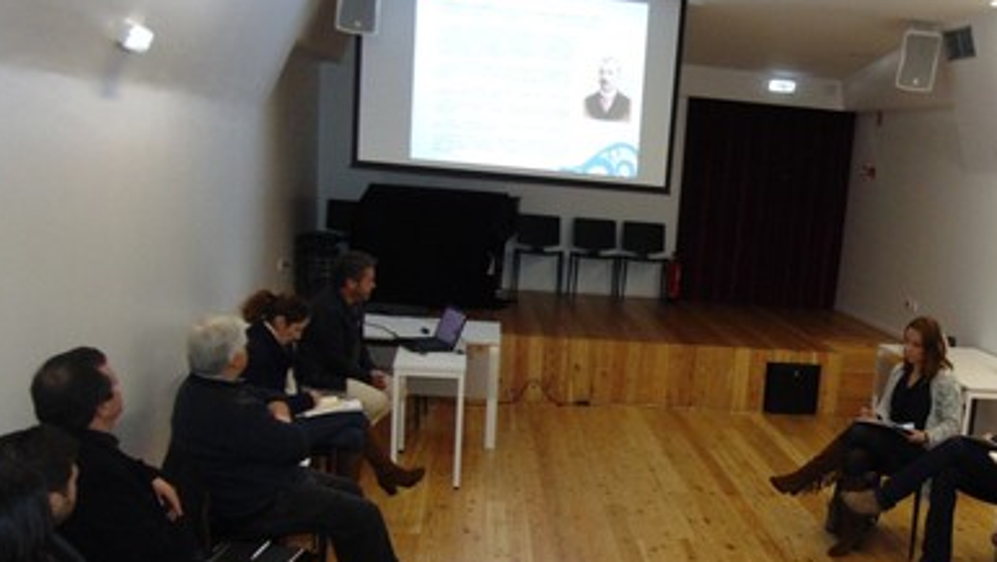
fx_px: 1084
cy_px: 413
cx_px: 673
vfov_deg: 28.7
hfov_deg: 48.5
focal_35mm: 41
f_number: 3
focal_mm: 4.5
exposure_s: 1/30
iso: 200
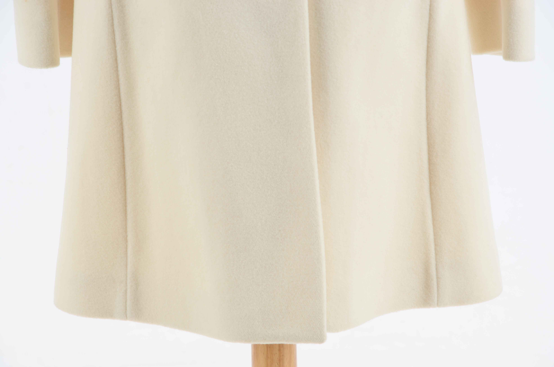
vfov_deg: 8.7
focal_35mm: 158
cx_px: 277
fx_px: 2419
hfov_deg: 13.1
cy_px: 184
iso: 160
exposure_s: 1/80
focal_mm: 105
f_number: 8
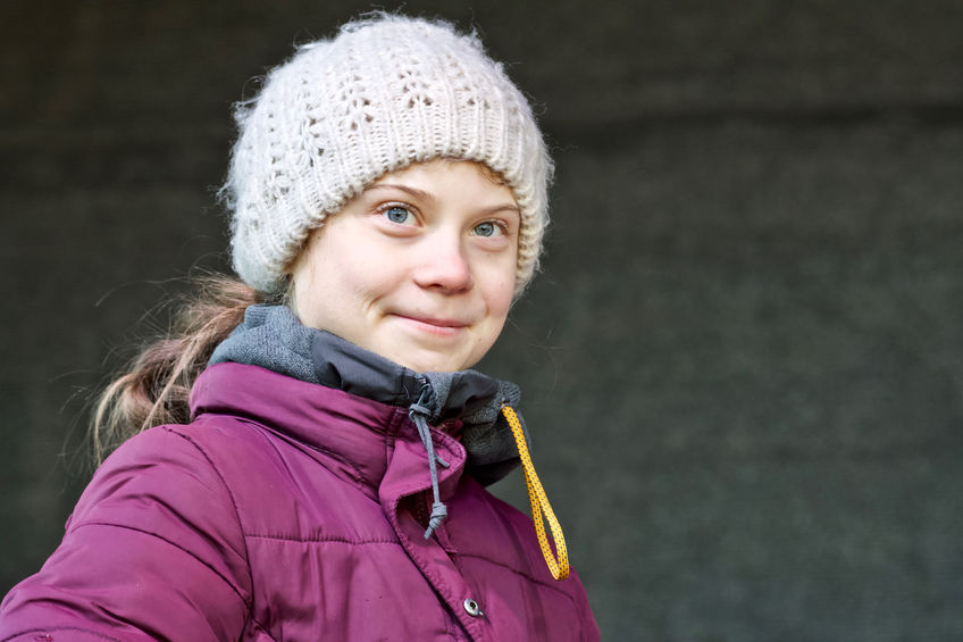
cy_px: 321
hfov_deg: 6.9
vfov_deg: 4.6
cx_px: 482
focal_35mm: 300
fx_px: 8023
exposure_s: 1/200
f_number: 5.6
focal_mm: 200
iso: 1000
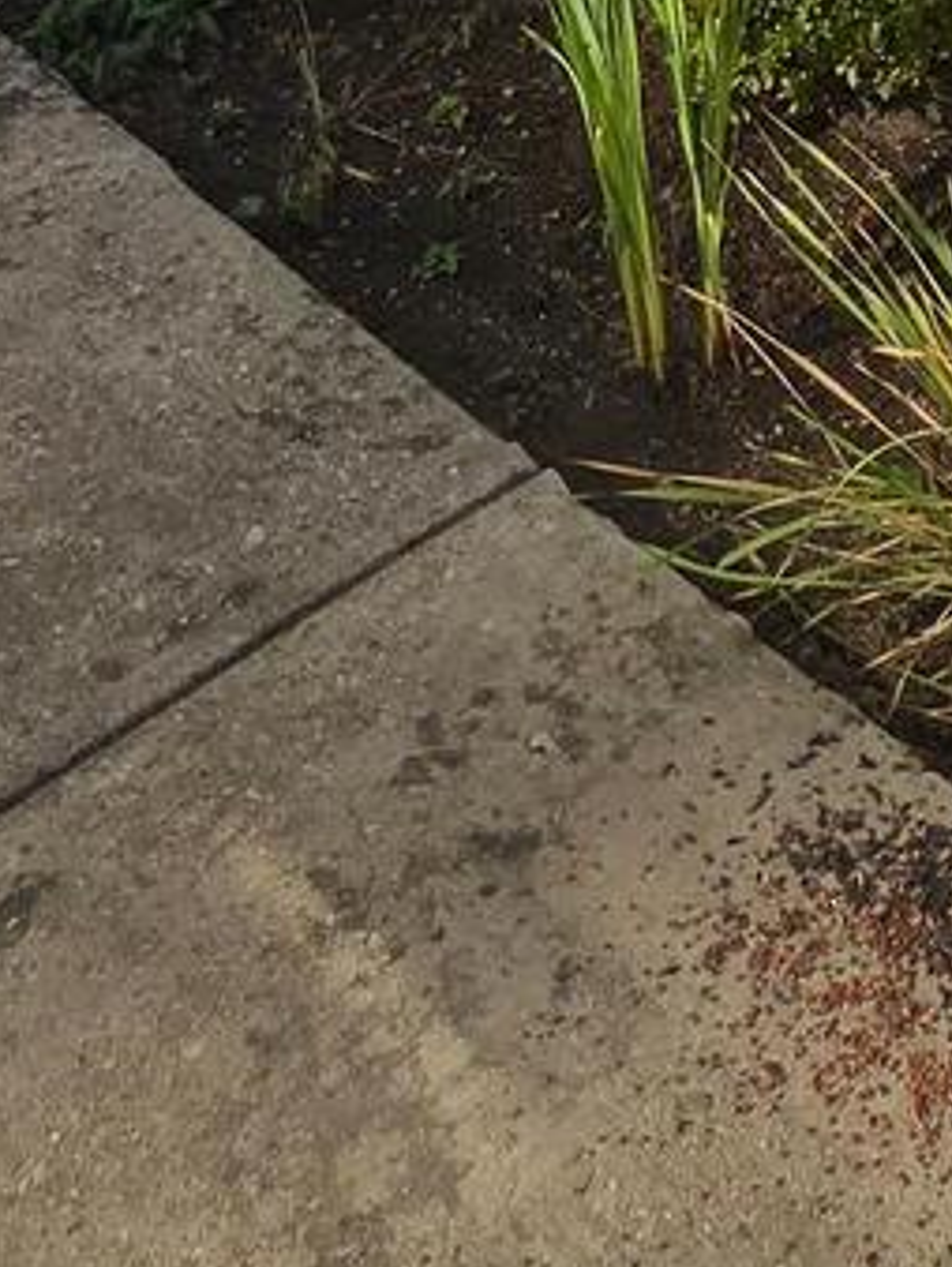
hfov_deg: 24.7
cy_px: -1151
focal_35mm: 59
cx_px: 637
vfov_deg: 20.2
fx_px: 2161
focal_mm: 1.7
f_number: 2.2
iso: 25
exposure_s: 1/1497
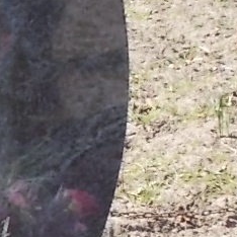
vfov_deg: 11.1
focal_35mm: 157
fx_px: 1216
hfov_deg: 10.4
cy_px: 55
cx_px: -195
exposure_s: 1/320
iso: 80
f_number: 3.2
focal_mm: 4.6
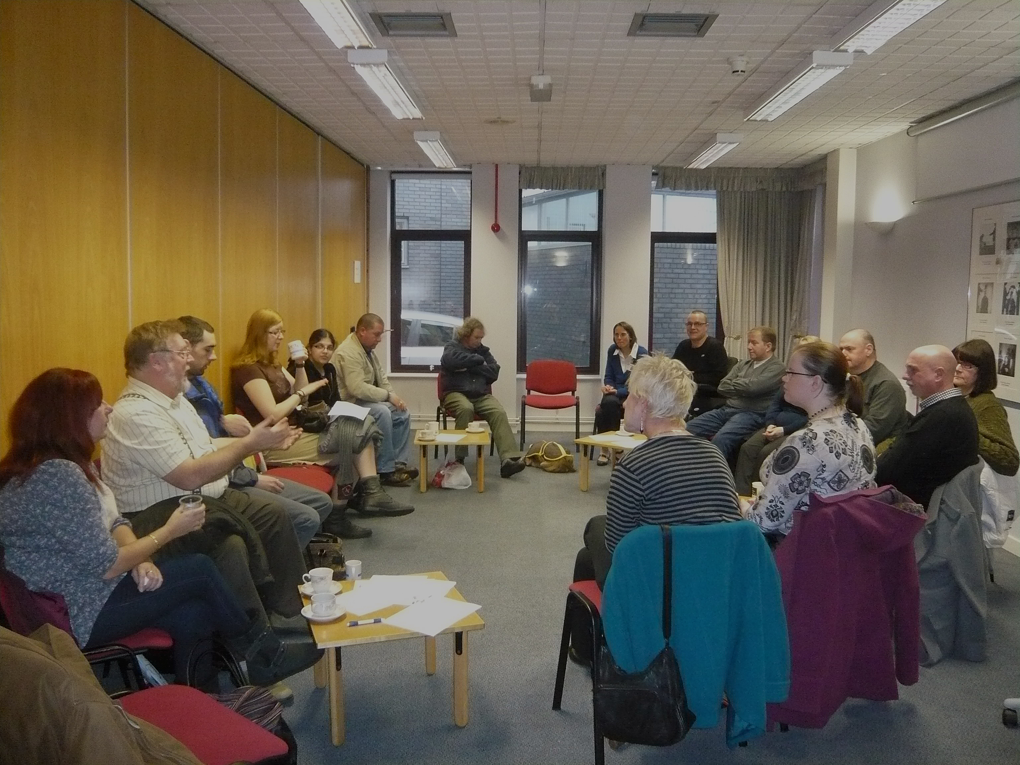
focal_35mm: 28
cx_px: 510
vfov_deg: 49.7
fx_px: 825
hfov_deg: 63.4
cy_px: 382
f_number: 2.8
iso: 500
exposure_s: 1/30
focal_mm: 4.6
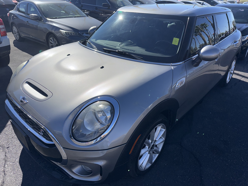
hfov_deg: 71.6
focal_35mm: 24
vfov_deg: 56.8
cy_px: 93
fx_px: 172
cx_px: 124
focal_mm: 6.76
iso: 80
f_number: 1.78
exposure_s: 1/7353
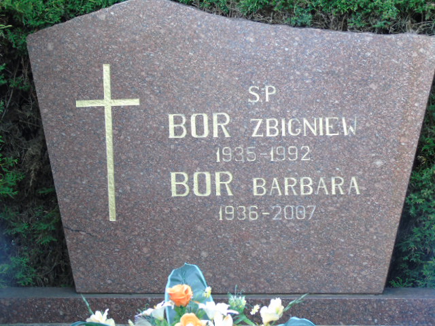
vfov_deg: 13.7
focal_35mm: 108
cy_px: 163
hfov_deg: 18.2
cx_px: 218
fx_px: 1357
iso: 200
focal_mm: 19
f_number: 4.4
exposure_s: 1/30
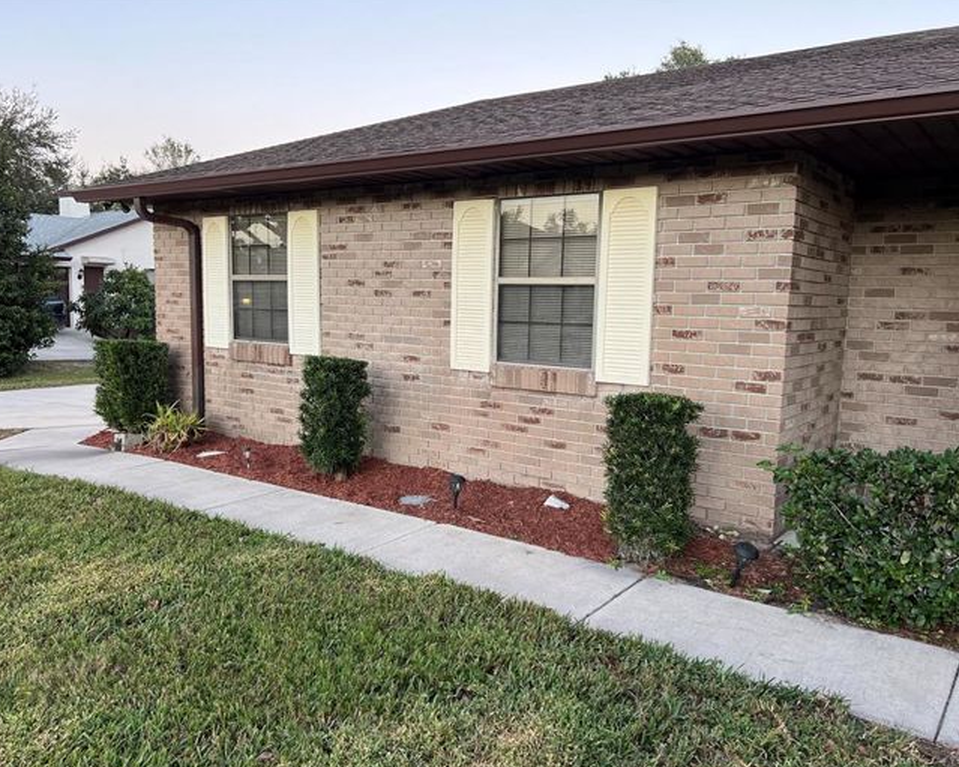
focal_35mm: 28
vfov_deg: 51.5
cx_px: 481
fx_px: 795
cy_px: 389
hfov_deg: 62.2
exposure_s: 1/103
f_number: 1.5
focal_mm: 5.7
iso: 125
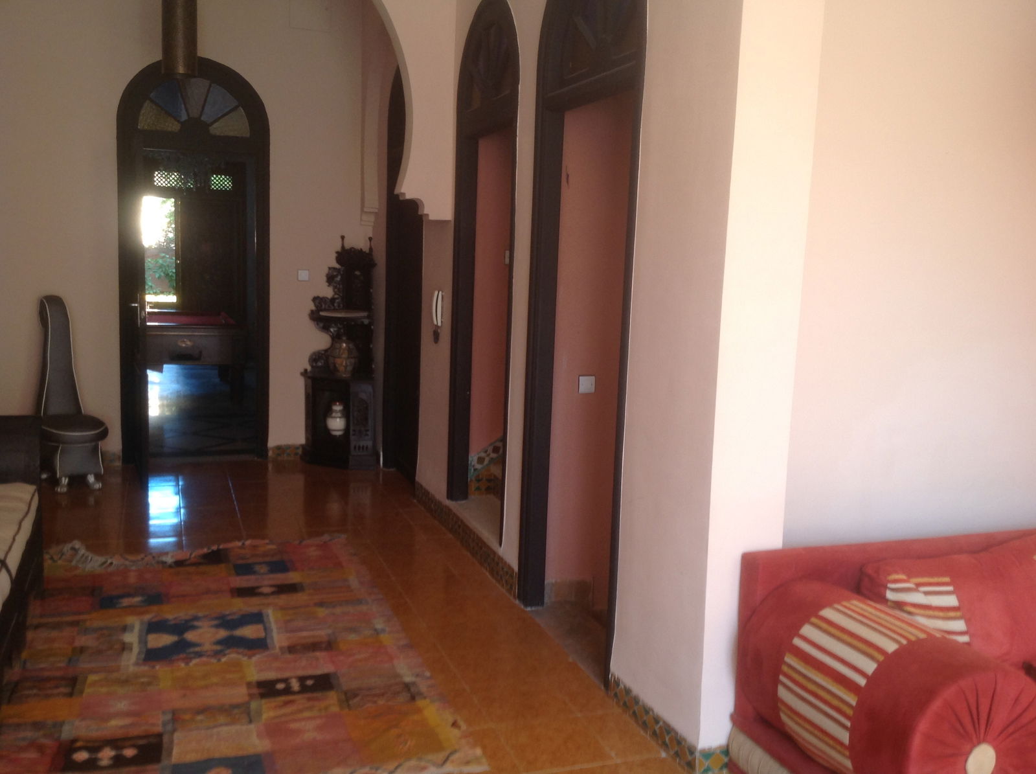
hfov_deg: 52.7
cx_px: 518
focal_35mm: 35
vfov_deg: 40.6
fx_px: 1046
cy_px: 387
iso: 50
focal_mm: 4.28
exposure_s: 1/20
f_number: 2.4
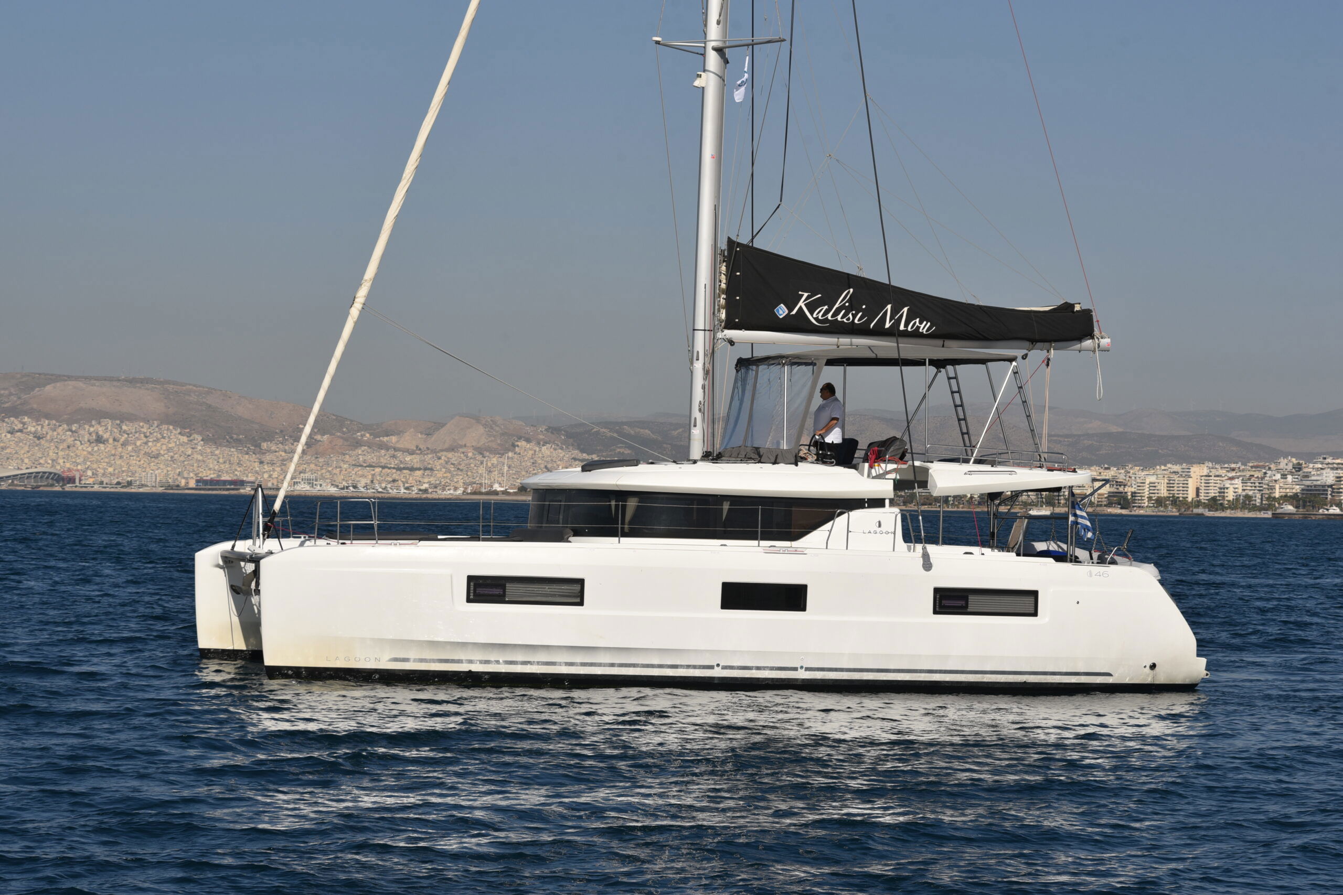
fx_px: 3544
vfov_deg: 14.4
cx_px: 672
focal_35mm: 95
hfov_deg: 21.5
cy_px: 448
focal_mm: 95
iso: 200
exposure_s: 1/800
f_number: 10
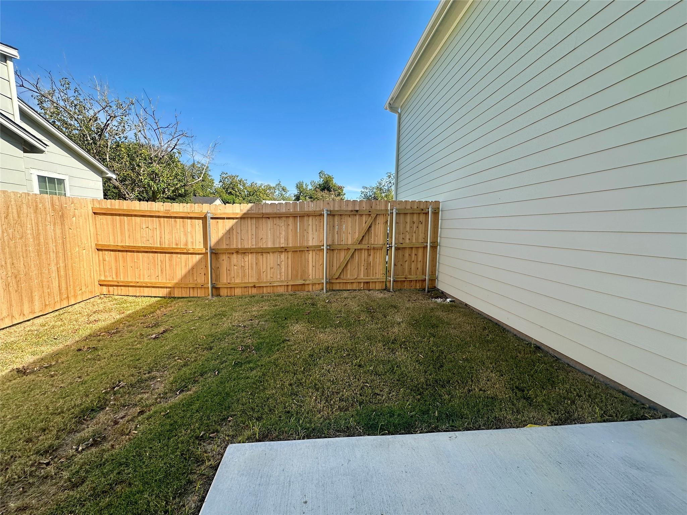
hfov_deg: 102.1
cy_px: 258
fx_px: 278
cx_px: 344
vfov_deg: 85.7
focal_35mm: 14
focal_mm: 2.22
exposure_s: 1/612
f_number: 2.2
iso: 40
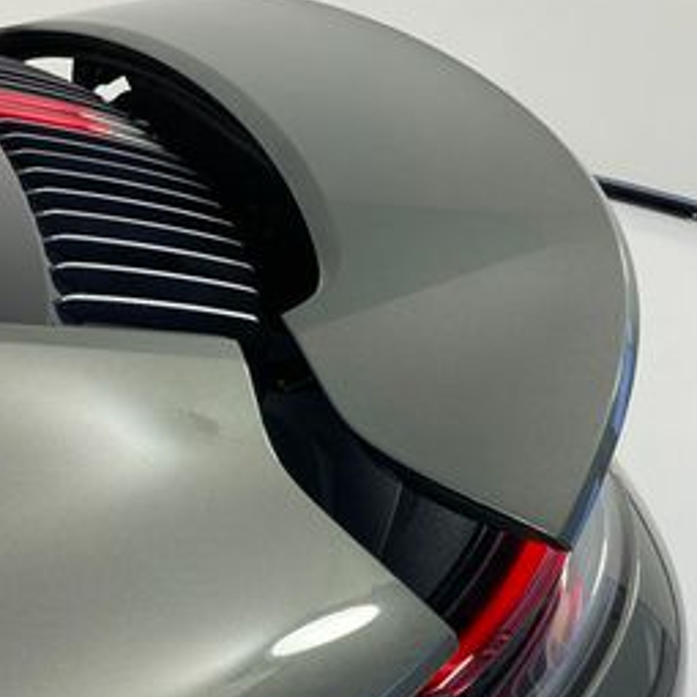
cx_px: 328
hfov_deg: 27.7
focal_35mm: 62
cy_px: 424
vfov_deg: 27.7
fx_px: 1412
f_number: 1.8
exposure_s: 1/242
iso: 20
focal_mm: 3.99
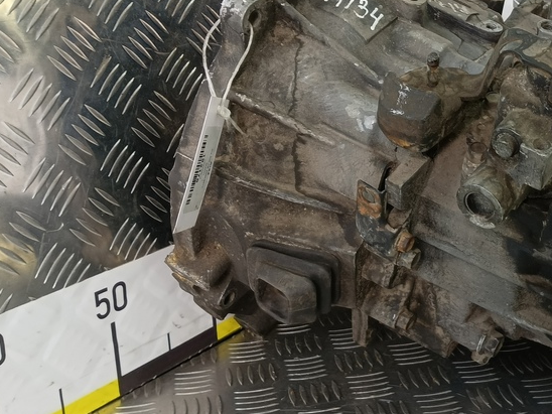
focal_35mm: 43
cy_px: 152
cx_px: 463
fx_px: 686
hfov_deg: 41.4
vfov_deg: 33.4
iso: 106
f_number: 1.6
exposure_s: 1/50
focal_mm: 4.11
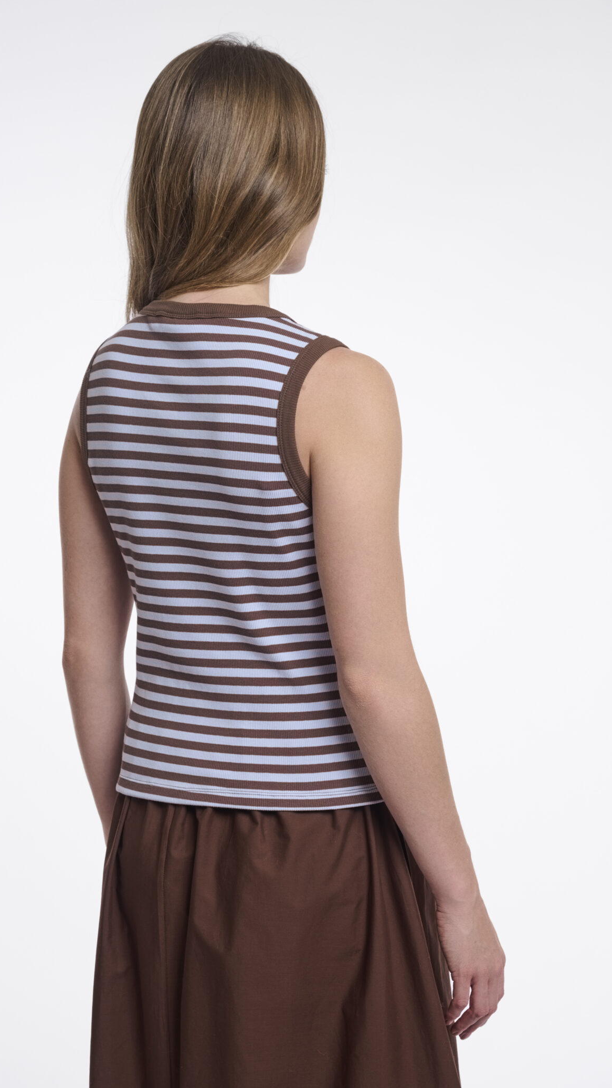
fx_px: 2020
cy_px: 539
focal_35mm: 70
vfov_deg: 30.2
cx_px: 276
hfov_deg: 17.2
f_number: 8
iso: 125
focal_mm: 66
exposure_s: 1/160
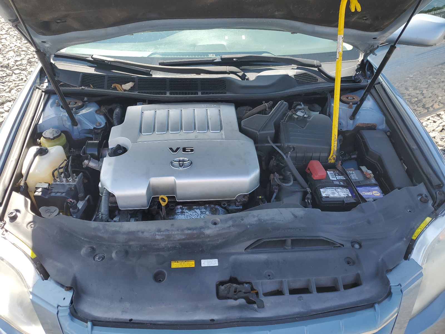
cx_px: 222
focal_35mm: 26
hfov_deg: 67.3
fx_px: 334
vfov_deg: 53.1
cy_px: 167
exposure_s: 1/769
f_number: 1.5
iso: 50
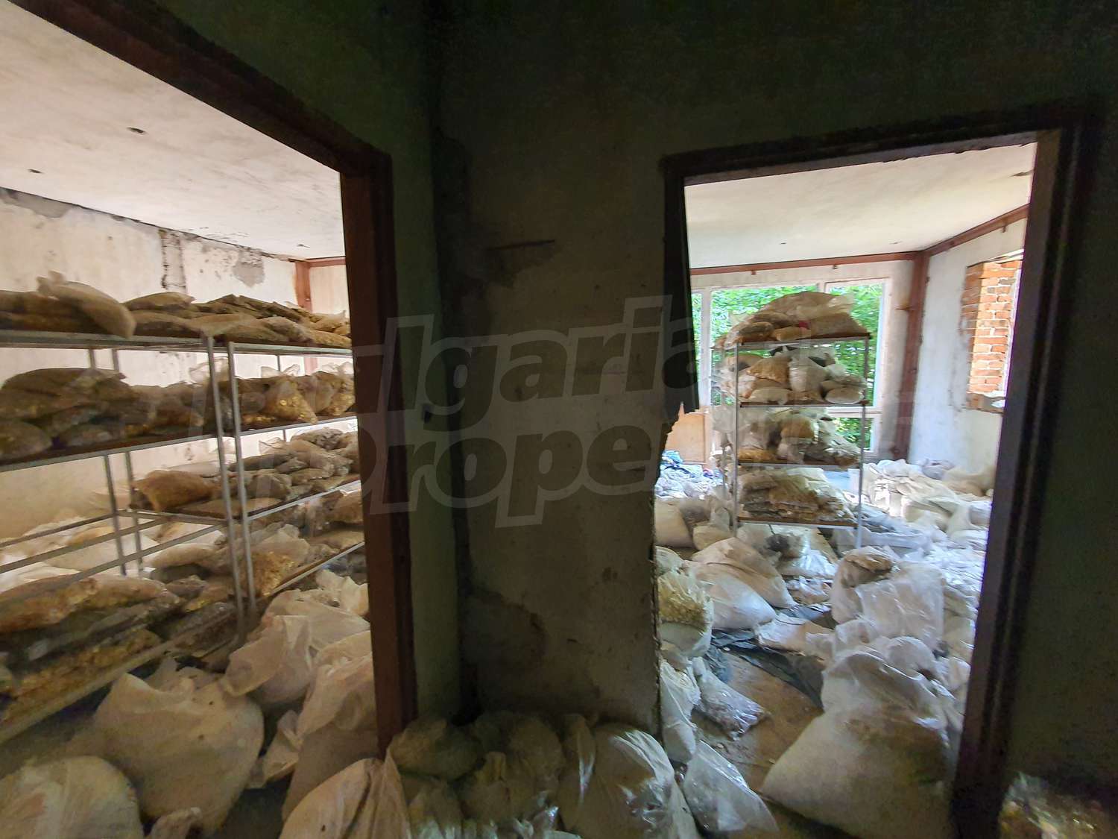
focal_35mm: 13
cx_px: 559
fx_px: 420
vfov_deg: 89.9
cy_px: 420
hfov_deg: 106.2
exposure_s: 1/33
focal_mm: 1.8
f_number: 2.2
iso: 320
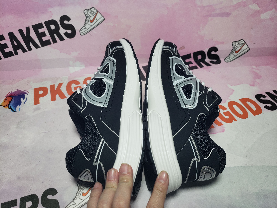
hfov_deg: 67.3
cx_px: 138
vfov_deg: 53.1
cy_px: 104
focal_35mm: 26
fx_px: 208
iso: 50
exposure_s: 1/644
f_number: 1.5
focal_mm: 4.3
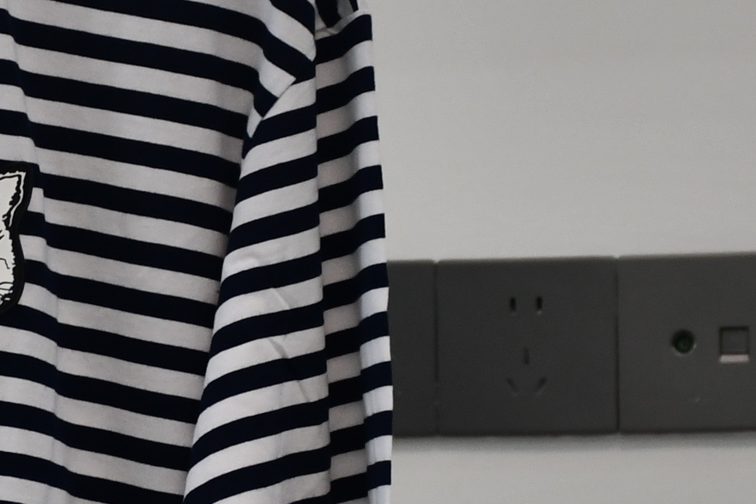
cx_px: -38
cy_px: 603
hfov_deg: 6.4
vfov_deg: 4.3
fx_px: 6700
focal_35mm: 319
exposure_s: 1/250
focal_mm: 52
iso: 640
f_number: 4.8
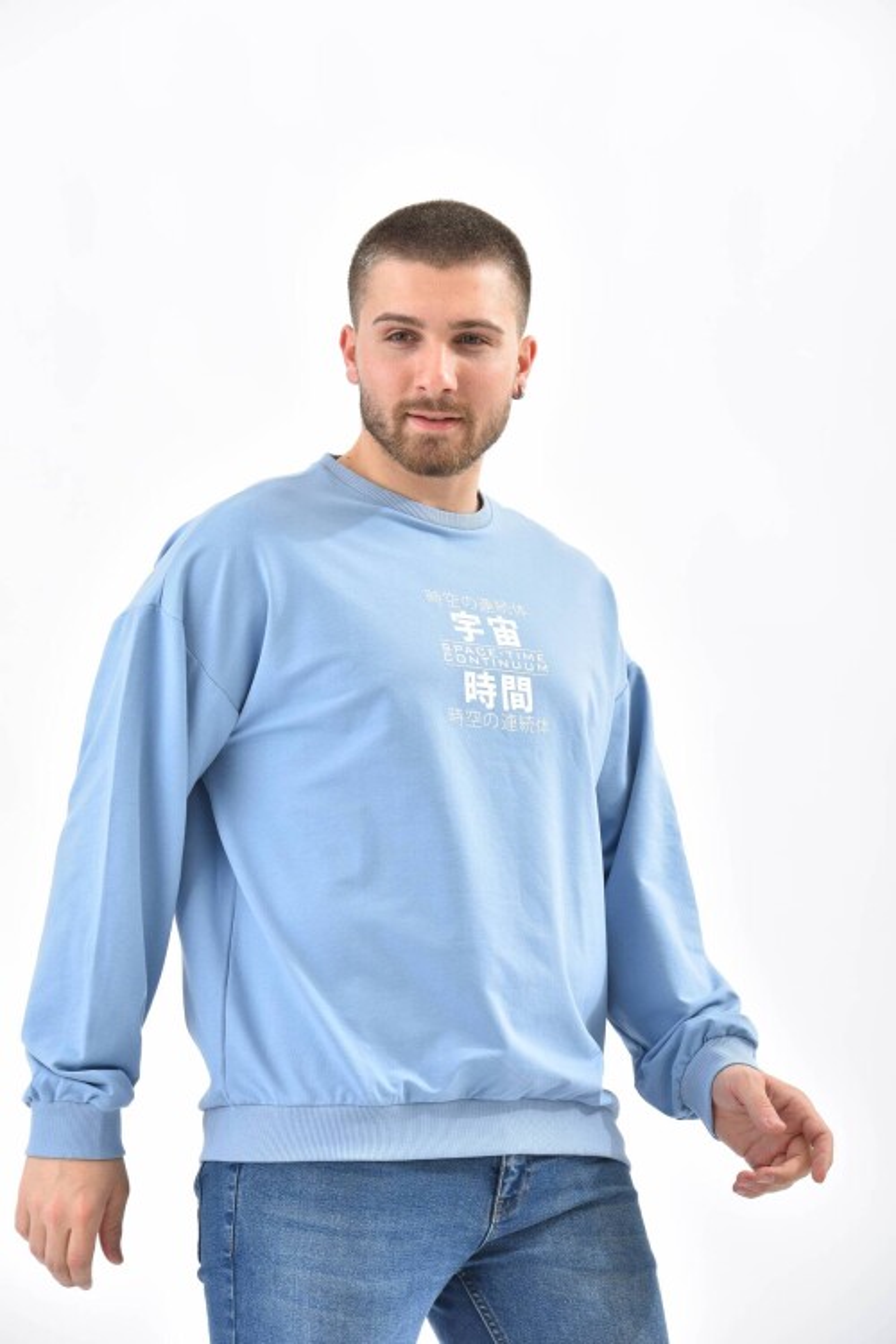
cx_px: 448
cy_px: 672
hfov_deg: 11.8
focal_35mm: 116
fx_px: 4330
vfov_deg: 17.6
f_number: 7.1
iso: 100
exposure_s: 1/160
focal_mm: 116
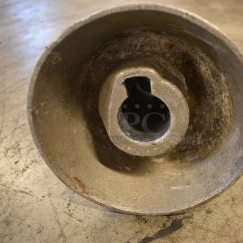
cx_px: 149
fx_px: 278
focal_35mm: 35
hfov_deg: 46.9
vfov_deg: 47.2
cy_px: 123
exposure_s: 1/60
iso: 3200
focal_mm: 18
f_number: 4
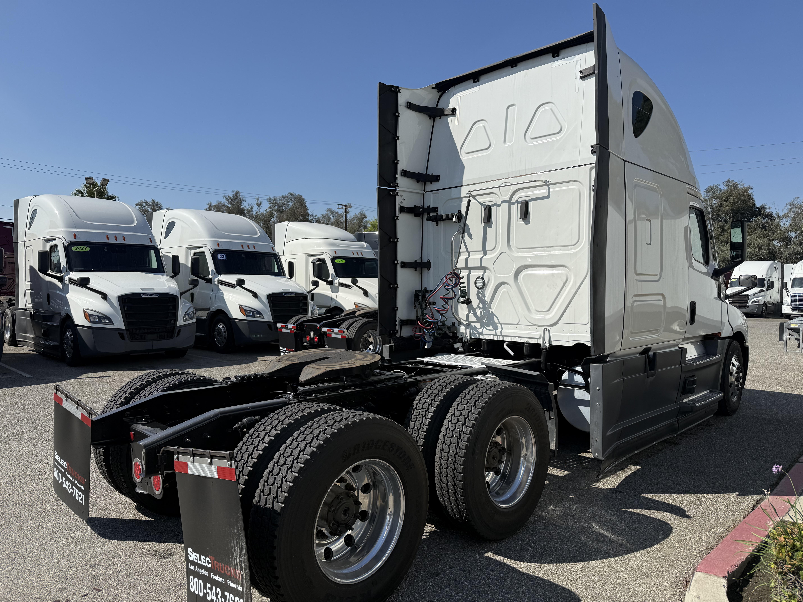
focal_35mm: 24
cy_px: 301
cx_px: 402
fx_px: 557
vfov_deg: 56.8
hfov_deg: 71.6
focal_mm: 6.76
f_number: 1.78
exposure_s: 1/6173
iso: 80
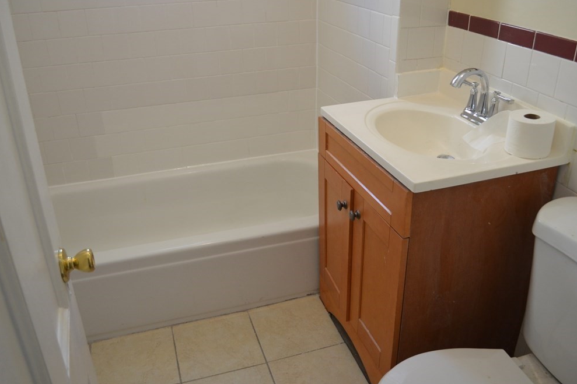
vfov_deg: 42.3
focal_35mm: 31
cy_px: 191
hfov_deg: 60.3
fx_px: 497
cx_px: 295
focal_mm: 20
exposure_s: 1/60
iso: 800
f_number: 4
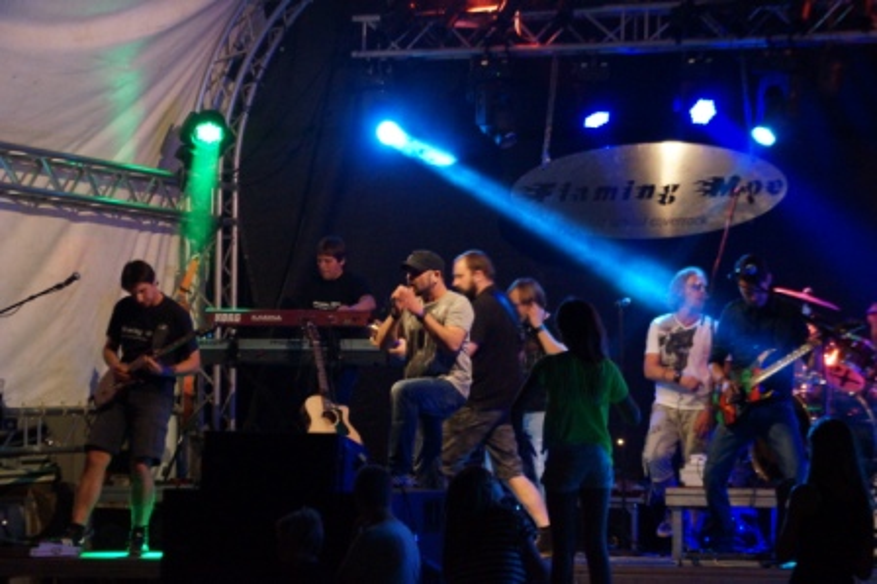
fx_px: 2921
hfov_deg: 17.1
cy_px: 292
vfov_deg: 11.4
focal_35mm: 120
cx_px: 438
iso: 3200
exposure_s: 1/60
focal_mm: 80
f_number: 5.6
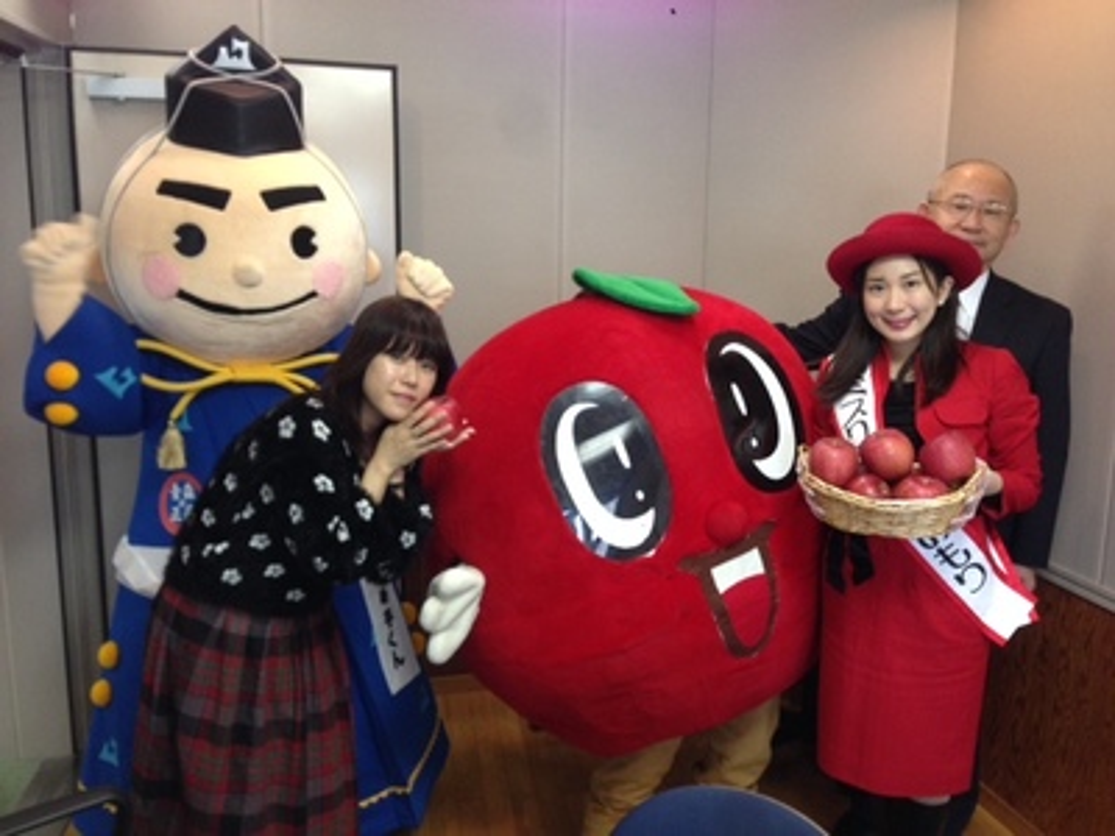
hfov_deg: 55.4
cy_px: 418
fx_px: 1063
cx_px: 558
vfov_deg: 42.9
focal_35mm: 33
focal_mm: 4.12
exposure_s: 1/20
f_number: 2.4
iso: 160
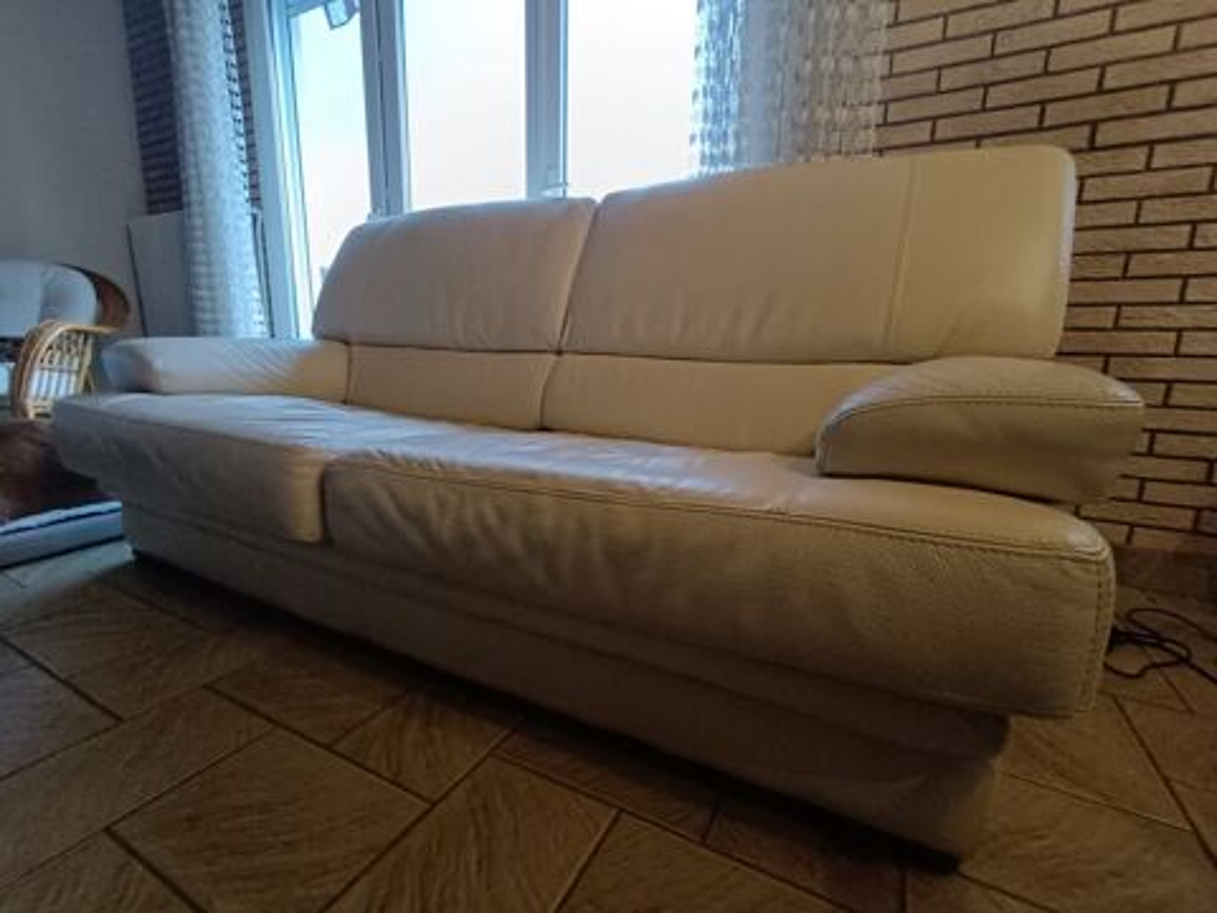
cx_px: 608
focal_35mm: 16
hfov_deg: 94.5
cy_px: 456
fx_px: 563
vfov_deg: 78.1
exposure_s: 1/50
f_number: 2.2
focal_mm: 1.66
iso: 573
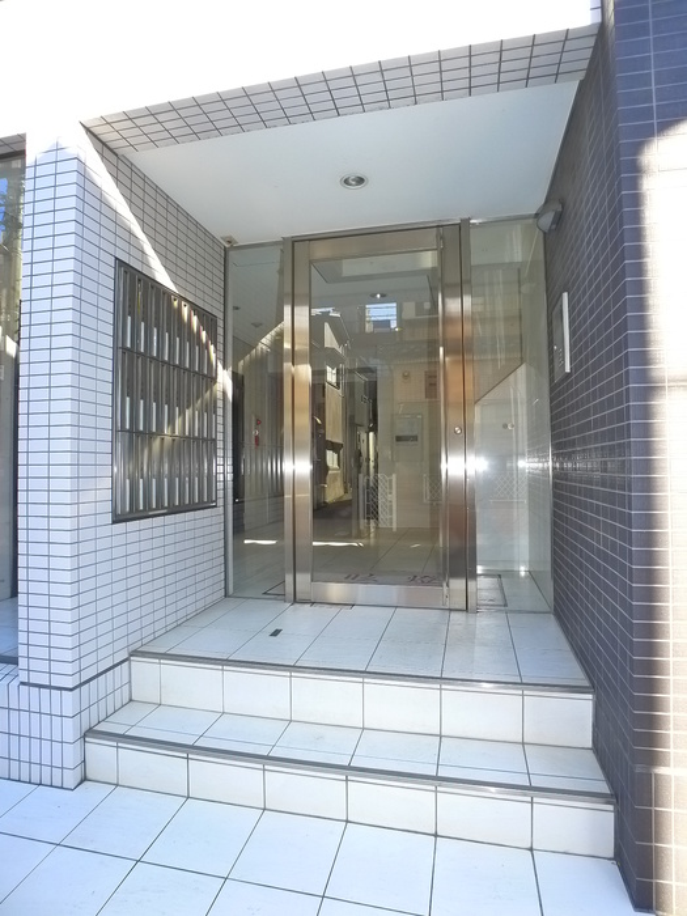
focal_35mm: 24
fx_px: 635
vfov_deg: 71.6
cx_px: 344
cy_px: 458
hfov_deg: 56.8
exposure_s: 1/160
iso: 400
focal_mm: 5.1
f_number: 2.8
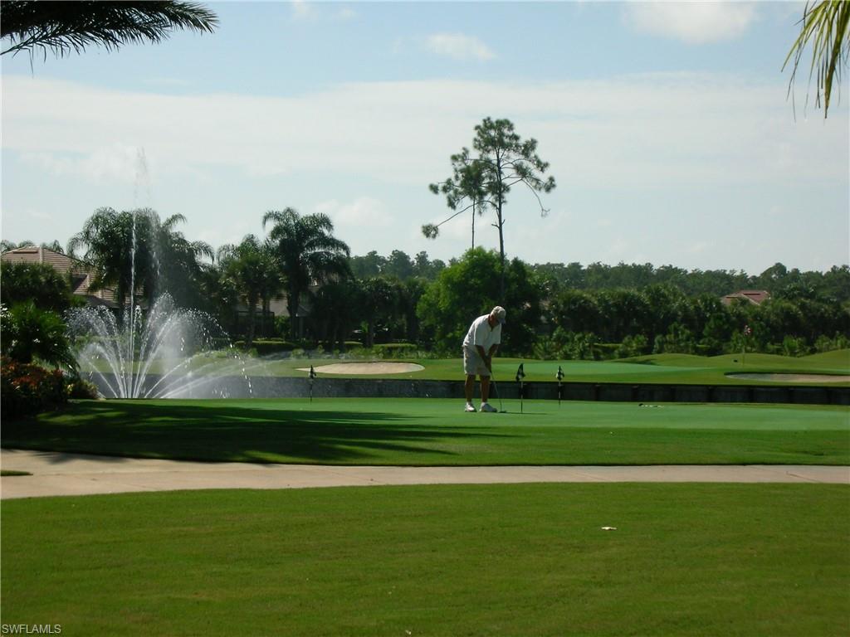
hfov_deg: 18.7
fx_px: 2578
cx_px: 425
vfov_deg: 14.1
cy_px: 318
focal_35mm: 105
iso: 50
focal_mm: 17.4
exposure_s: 1/76.3
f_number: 15.1
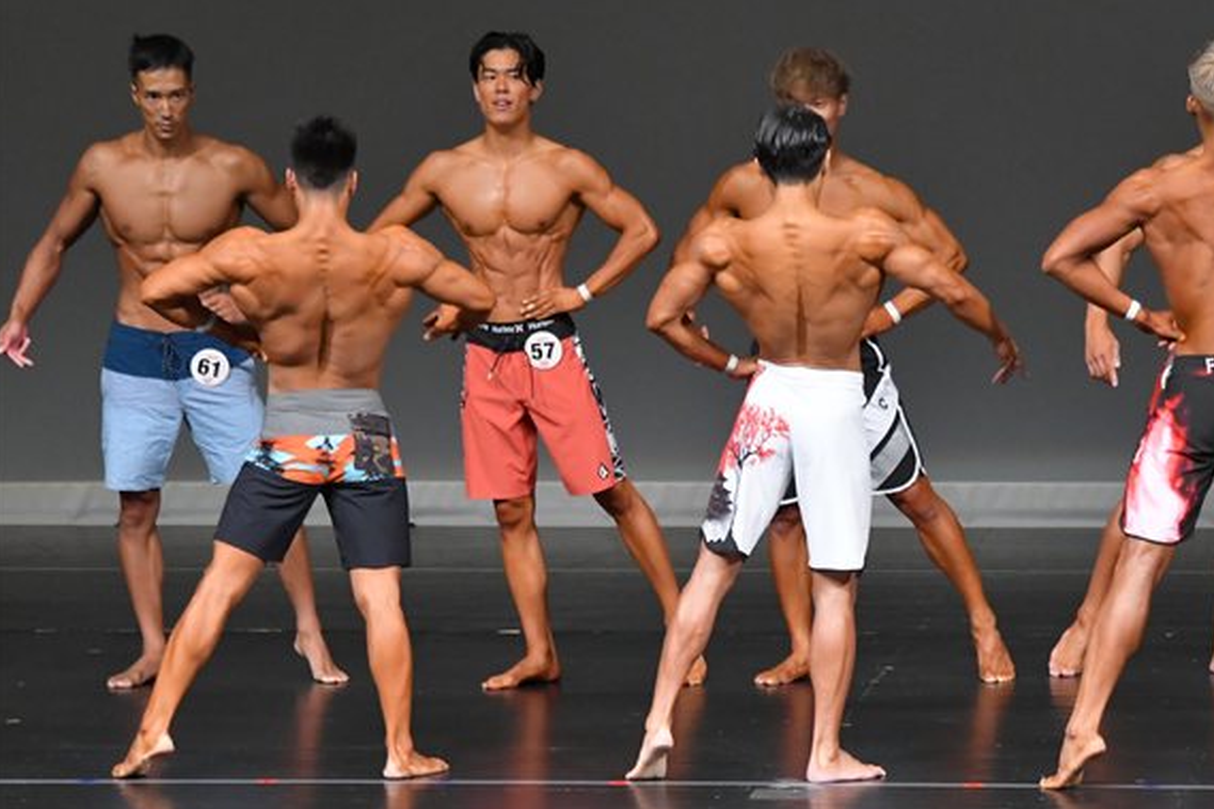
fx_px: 11023
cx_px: 818
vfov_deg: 4.2
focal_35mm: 327
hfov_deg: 6.3
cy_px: 461
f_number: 5.6
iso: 4000
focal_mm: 160
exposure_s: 1/400
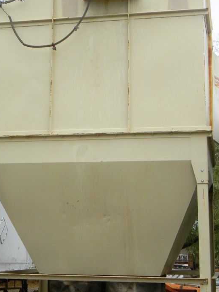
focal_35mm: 70
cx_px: 83
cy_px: 124
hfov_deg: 21.0
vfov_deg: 27.7
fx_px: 590
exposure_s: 1/636
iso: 80
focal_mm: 8.6
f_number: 3.9
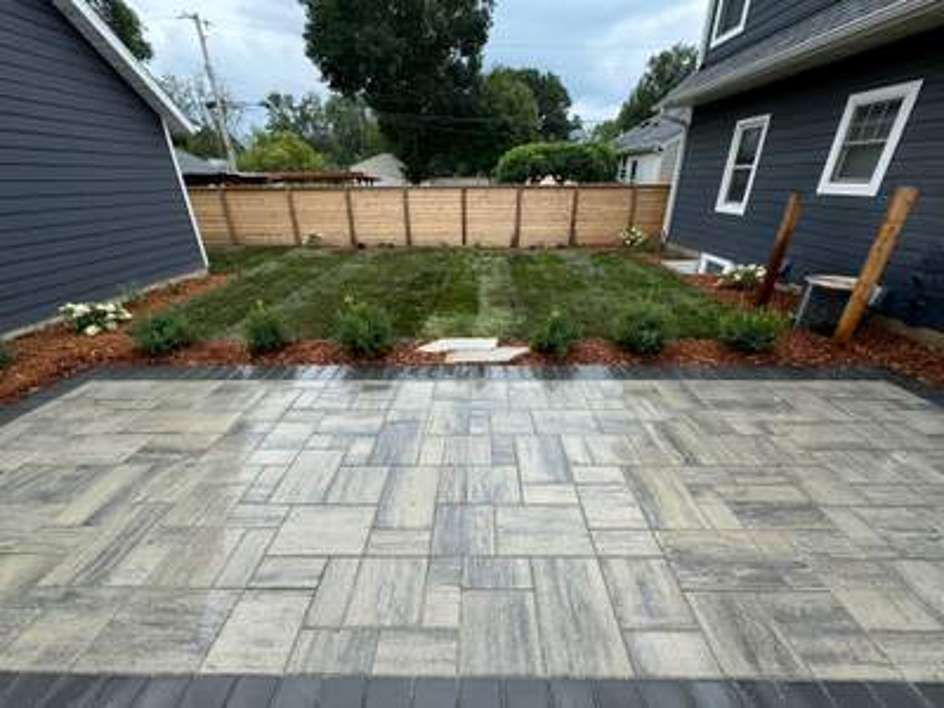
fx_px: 382
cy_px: 354
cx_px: 472
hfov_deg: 102.1
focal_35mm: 14
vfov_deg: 85.7
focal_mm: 2.22
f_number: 2.2
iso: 40
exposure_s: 1/681
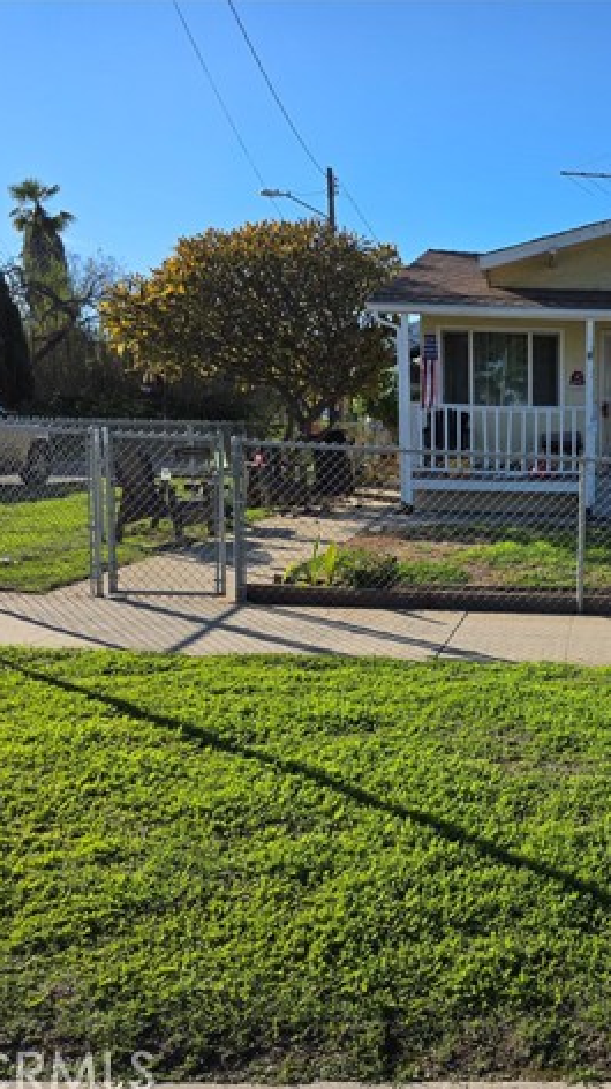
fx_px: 981
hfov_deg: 31.2
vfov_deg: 58.0
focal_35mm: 34
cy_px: 551
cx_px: 653
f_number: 1.7
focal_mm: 6.3
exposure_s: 1/4434
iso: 80
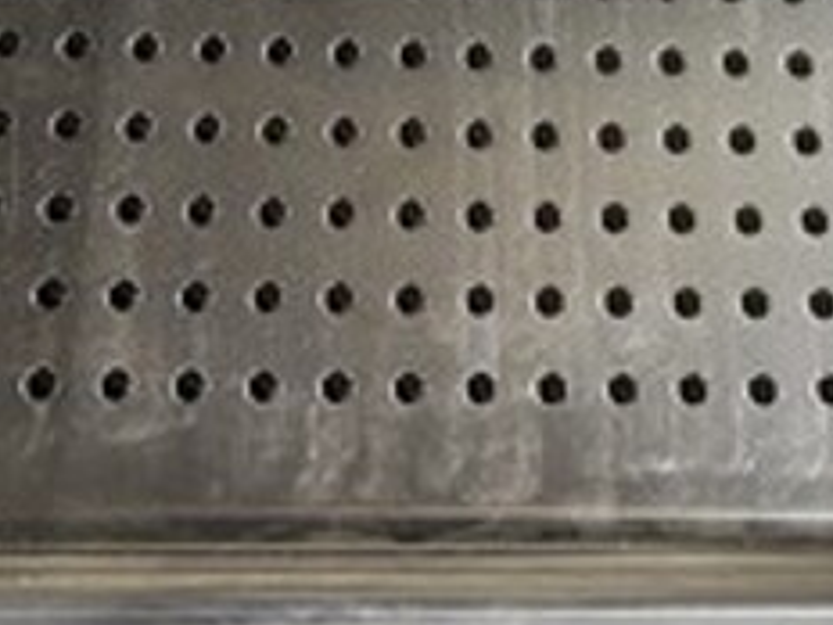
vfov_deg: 14.8
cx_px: 517
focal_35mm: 91
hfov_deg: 21.5
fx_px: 2190
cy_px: -375
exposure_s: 1/60
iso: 200
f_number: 1.8
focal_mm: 4.25
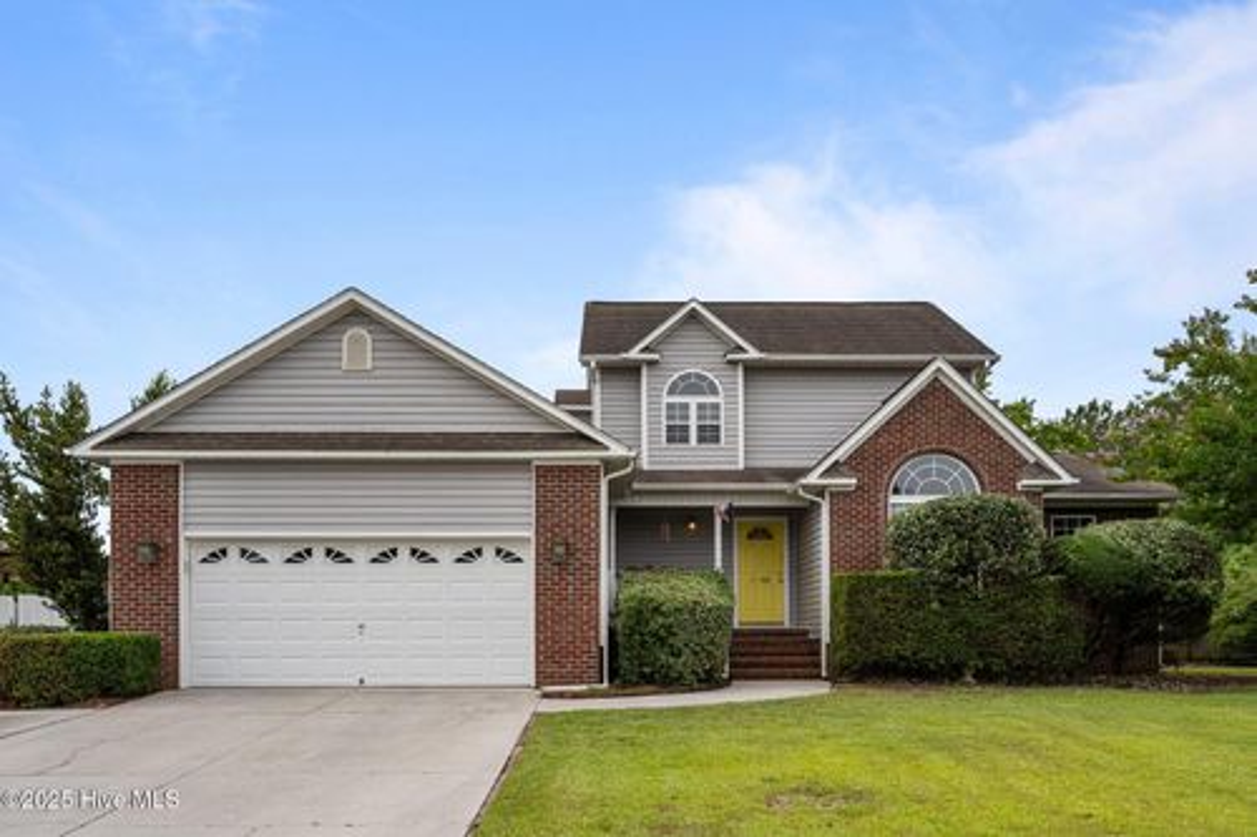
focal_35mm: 26
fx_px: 890
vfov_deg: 50.4
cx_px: 628
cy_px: 418
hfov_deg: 70.5
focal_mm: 25.5
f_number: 7.1
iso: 160
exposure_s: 1/400
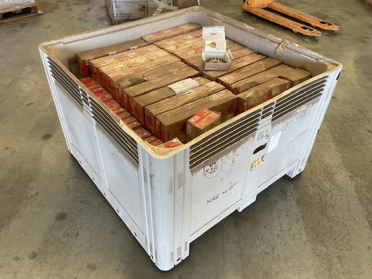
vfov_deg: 48.2
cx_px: 186
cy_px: 140
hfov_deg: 61.7
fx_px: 312
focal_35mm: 29
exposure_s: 1/60
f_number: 1.8
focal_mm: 3
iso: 40
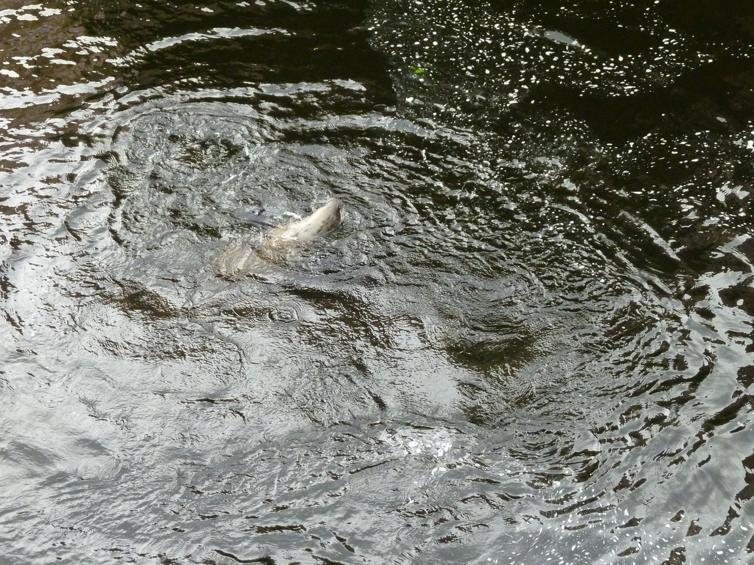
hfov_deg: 22.8
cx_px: 387
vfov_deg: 17.2
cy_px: 302
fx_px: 1873
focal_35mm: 86
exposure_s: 1/200
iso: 500
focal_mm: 13.6
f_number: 4.9
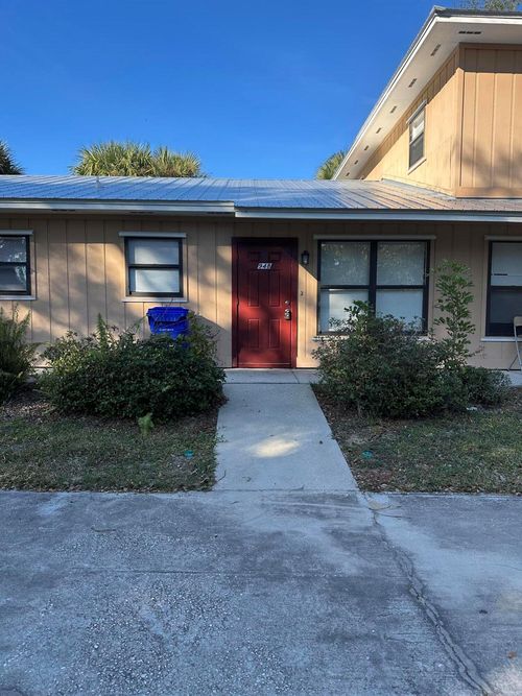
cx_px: 261
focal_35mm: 24
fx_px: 483
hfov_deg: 56.8
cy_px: 348
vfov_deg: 71.6
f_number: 1.78
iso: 80
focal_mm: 6.86
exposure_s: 1/1453
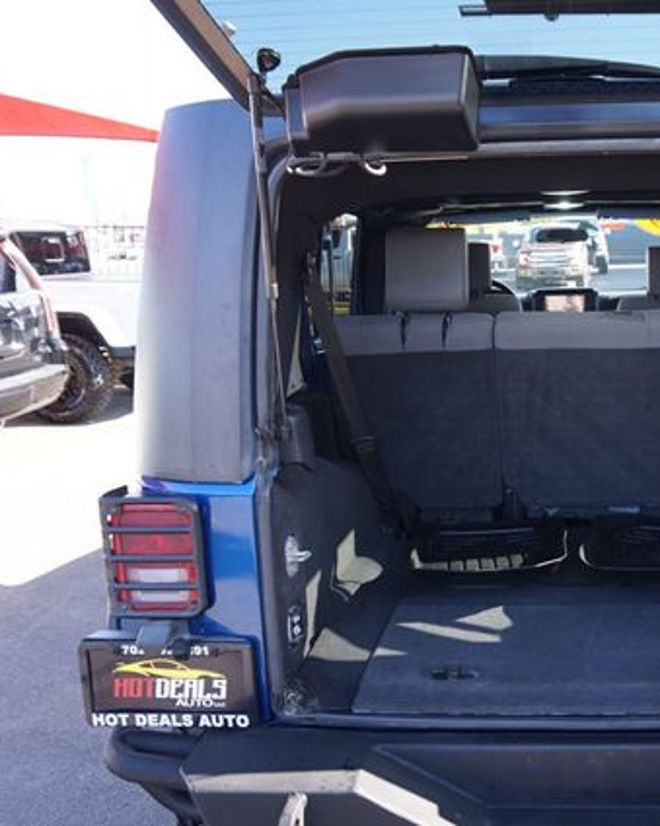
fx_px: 830
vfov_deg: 52.9
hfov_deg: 41.4
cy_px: 413
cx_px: 533
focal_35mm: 34
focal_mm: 16
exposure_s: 1/60
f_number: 4
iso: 125
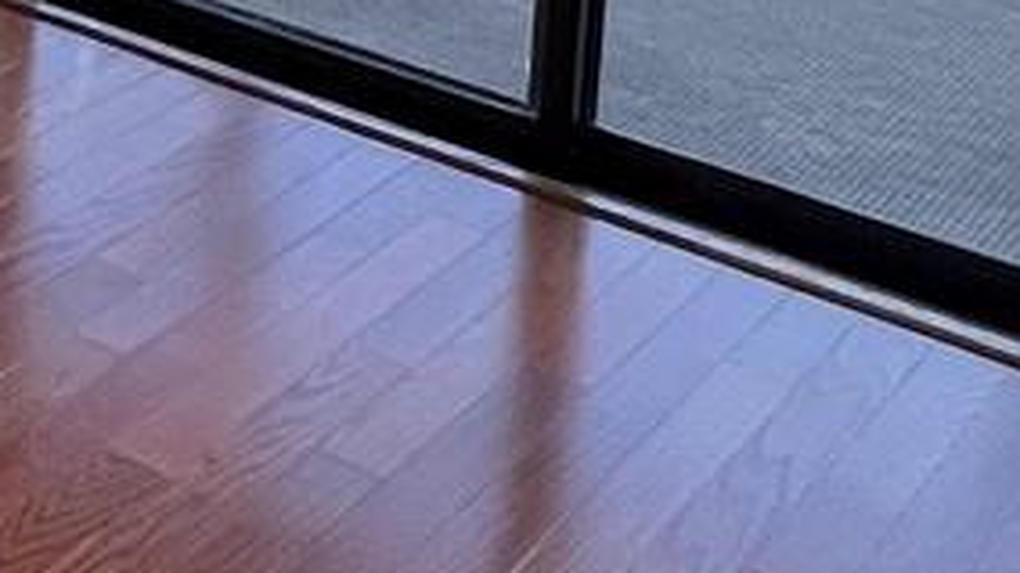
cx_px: -584
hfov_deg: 21.5
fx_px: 2163
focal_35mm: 80
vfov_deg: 12.8
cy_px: -641
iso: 125
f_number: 1.8
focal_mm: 1.57
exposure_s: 1/120
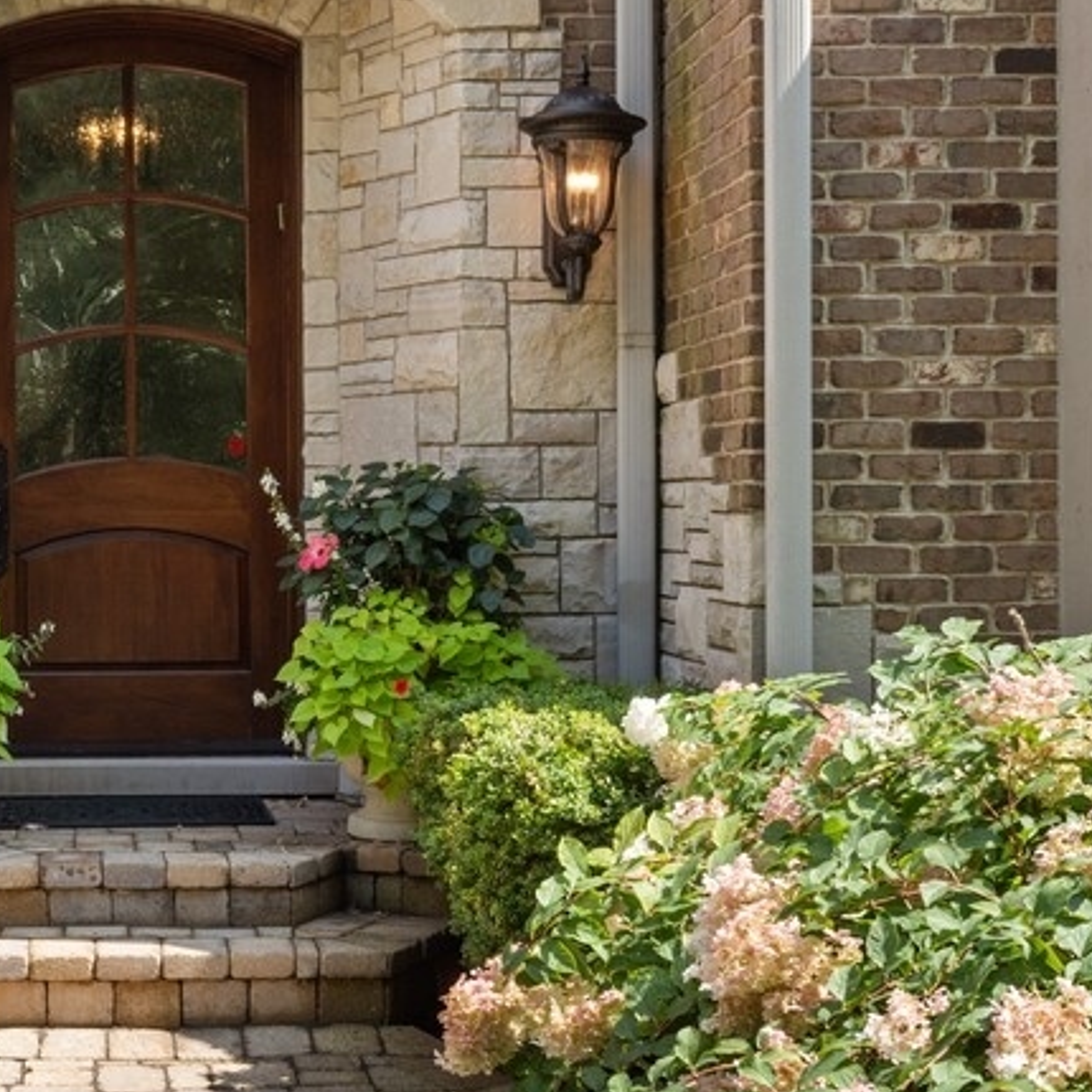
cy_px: 472
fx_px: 2284
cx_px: 135
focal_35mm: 64
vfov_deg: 26.9
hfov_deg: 26.1
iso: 200
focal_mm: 24
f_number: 9
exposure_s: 1/640
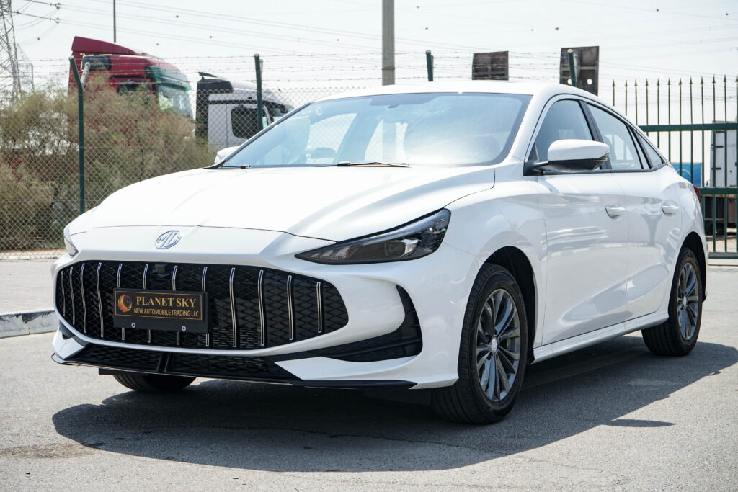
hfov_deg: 33.4
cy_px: 246
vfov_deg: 22.6
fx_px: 1230
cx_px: 369
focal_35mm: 60
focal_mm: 60
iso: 400
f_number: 10
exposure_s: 1/500
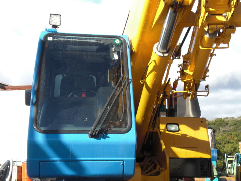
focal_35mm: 63
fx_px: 439
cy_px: 90
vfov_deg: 23.3
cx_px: 120
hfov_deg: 30.7
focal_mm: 10.4
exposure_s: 1/250
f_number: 4
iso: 64
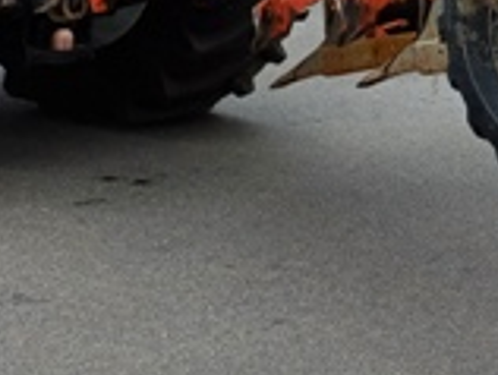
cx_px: 744
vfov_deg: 13.9
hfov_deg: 17.5
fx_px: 1455
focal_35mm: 101
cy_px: -164
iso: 50
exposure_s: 1/837
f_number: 1.8
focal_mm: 4.65
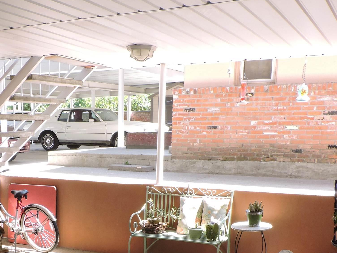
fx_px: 477
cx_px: 100
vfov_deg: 28.1
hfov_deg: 38.3
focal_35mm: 49
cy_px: 245
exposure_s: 1/50
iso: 100
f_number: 4.2
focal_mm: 4.3
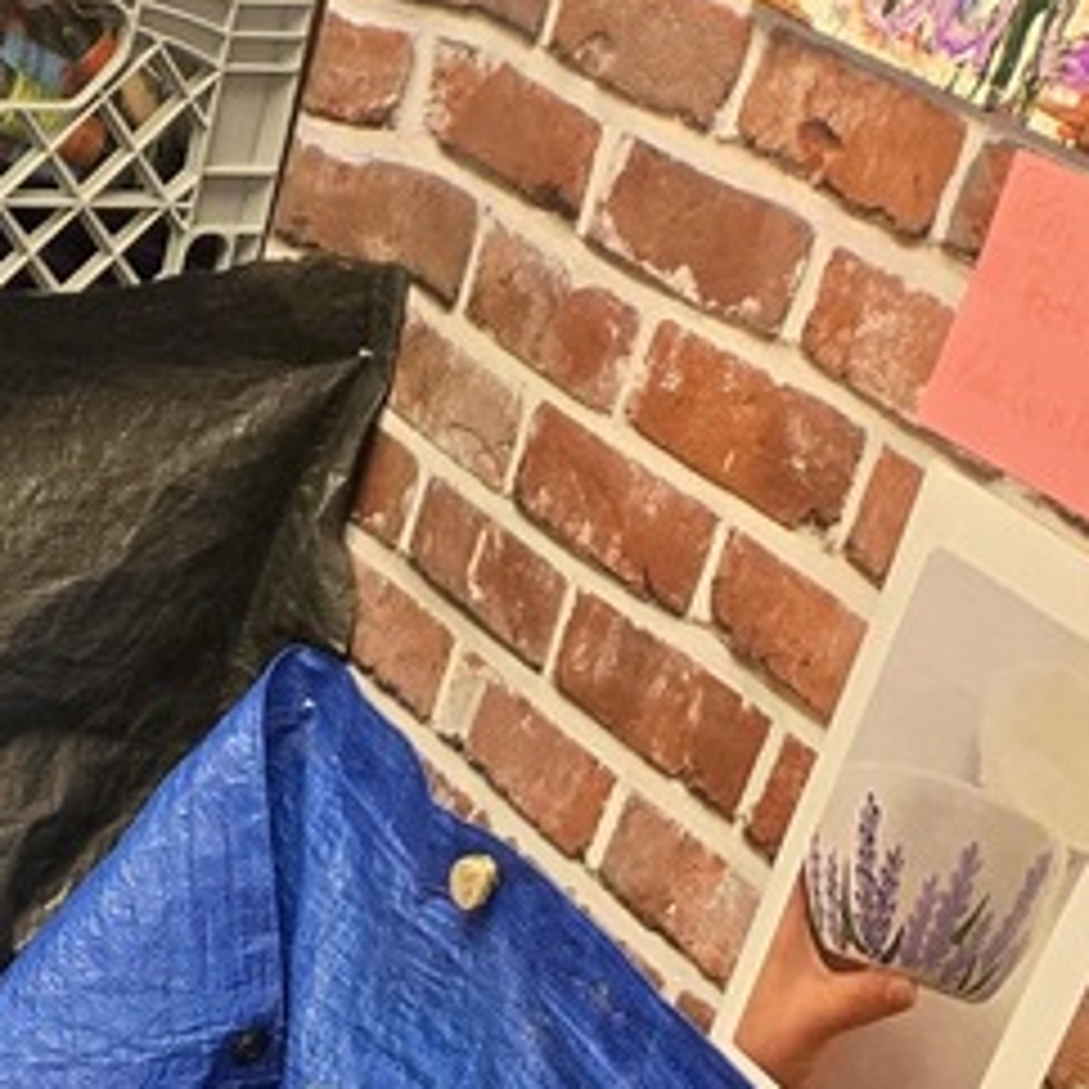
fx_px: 3061
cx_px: -513
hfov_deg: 18.1
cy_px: 1976
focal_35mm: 86
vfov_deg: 16.7
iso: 320
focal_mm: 5.4
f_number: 1.8
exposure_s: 1/120
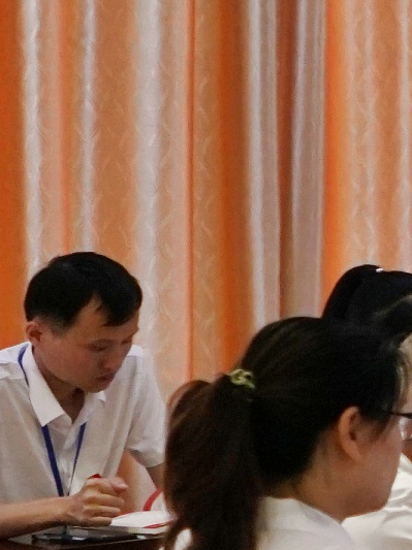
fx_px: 3098
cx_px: 1739
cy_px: -21
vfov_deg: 10.1
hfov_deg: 6.1
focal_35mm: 195
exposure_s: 1/160
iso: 640
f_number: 4
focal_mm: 30
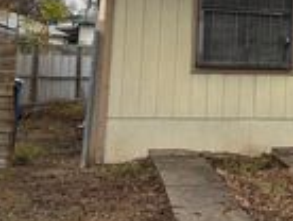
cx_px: 478
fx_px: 797
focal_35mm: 94
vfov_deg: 15.6
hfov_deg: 17.9
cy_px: 18
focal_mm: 5.96
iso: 50
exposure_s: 1/496
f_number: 1.6
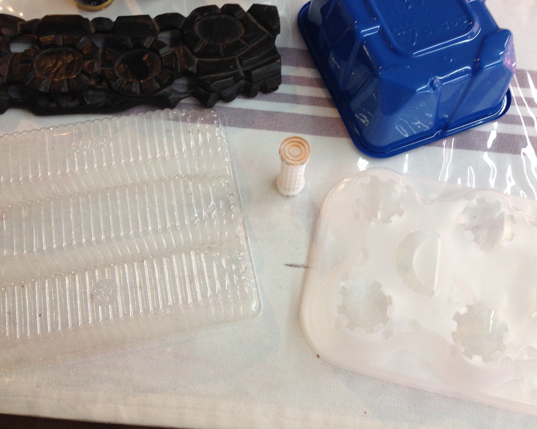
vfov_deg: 39.1
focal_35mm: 38
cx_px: 272
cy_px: 192
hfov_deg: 47.9
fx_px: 604
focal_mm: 4.12
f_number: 2.4
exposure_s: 1/30
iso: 50
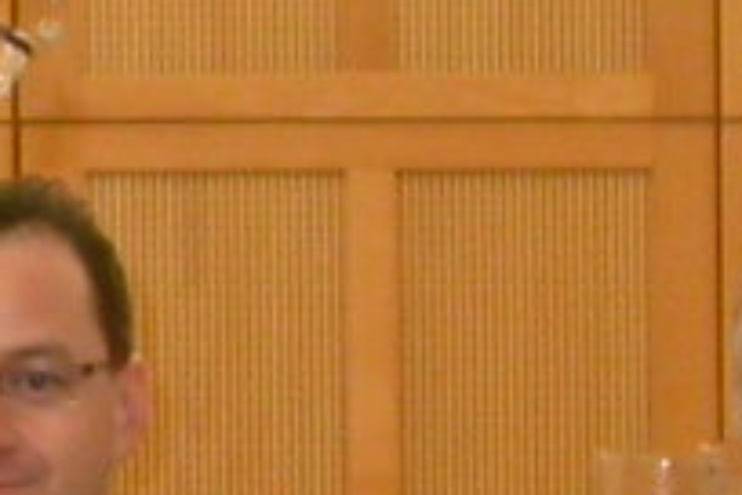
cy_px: 721
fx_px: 6389
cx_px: -542
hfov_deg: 6.5
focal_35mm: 310
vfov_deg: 4.4
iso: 100
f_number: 2.6
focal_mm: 7.85
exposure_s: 1/30
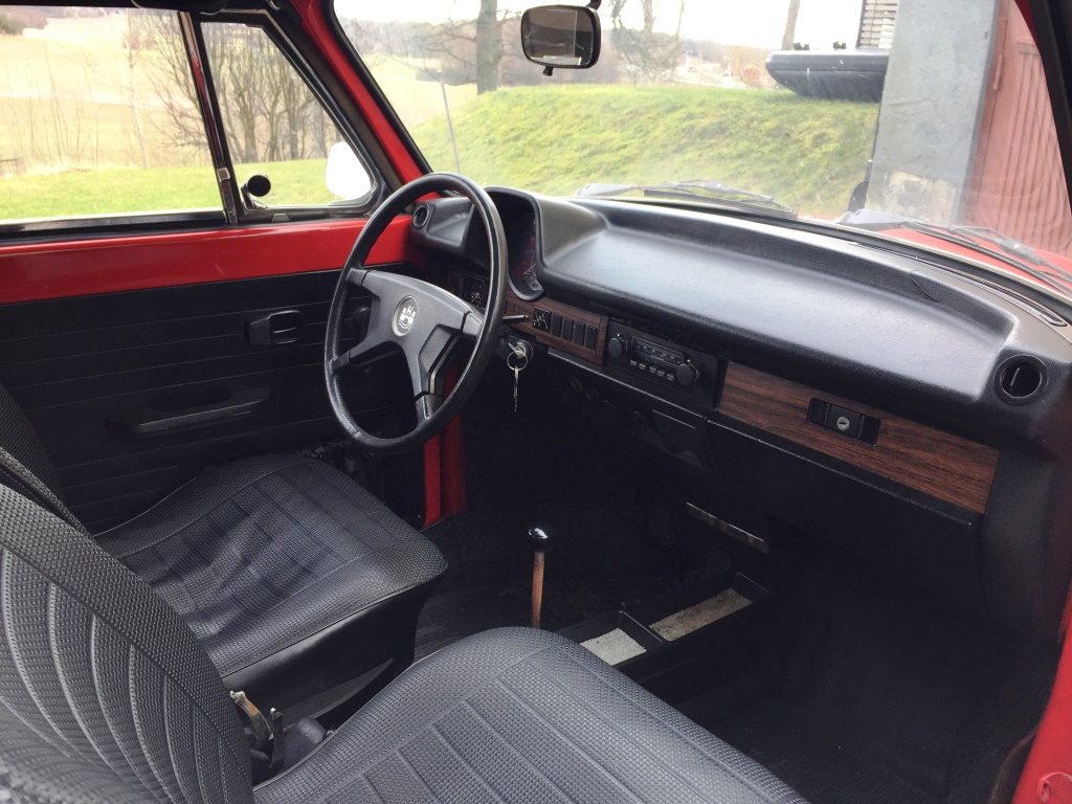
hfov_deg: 61.7
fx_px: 898
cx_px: 536
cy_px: 402
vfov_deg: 48.2
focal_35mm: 29
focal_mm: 4.15
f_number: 2.2
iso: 32
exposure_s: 1/100
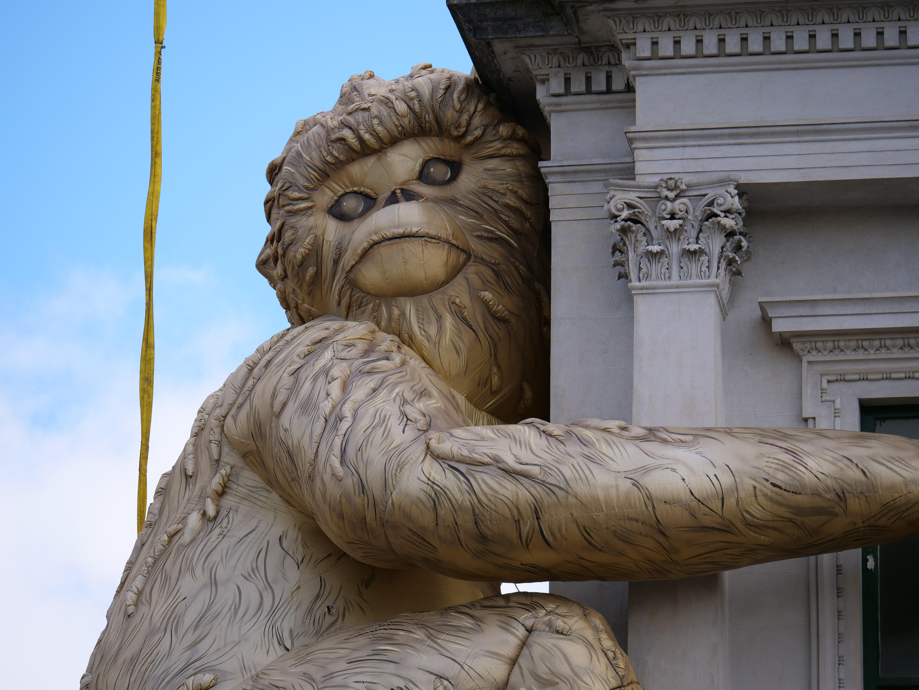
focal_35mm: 200
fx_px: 5310
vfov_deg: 7.4
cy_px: 345
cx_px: 460
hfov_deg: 9.9
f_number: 4
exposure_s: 1/1000
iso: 200
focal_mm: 100
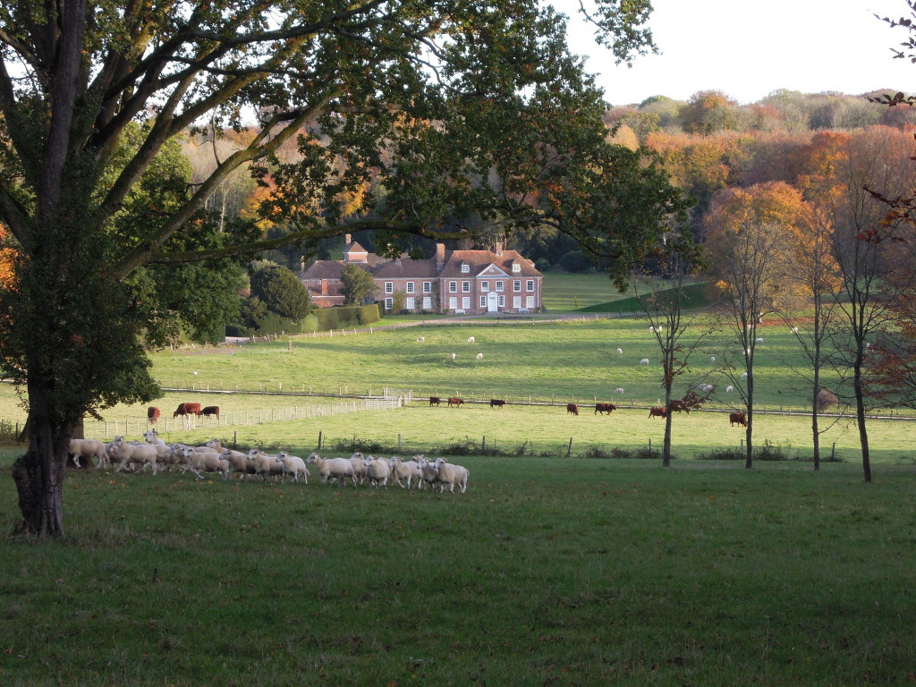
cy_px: 344
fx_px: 2646
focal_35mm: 100
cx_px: 458
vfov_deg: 14.8
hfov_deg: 19.6
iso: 250
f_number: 5.5
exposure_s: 1/125
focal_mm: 17.9
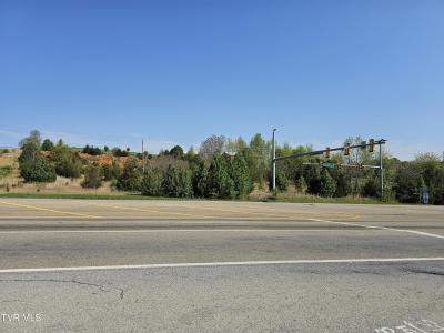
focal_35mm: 23
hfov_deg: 73.9
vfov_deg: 58.9
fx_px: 295
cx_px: 222
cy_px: 166
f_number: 1.7
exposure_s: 1/1546
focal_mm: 6.3
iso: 12
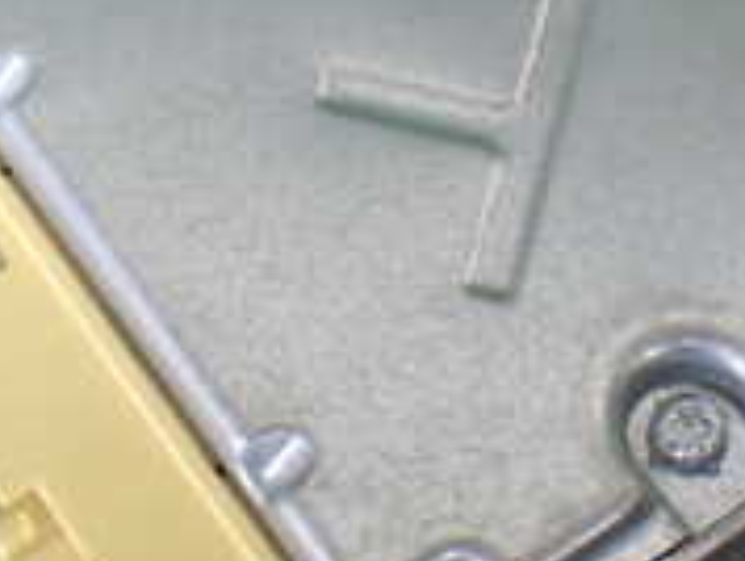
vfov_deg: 14.6
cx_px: 431
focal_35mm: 101
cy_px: 121
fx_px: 2177
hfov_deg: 19.4
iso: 125
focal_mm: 5.4
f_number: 2.3
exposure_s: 1/125
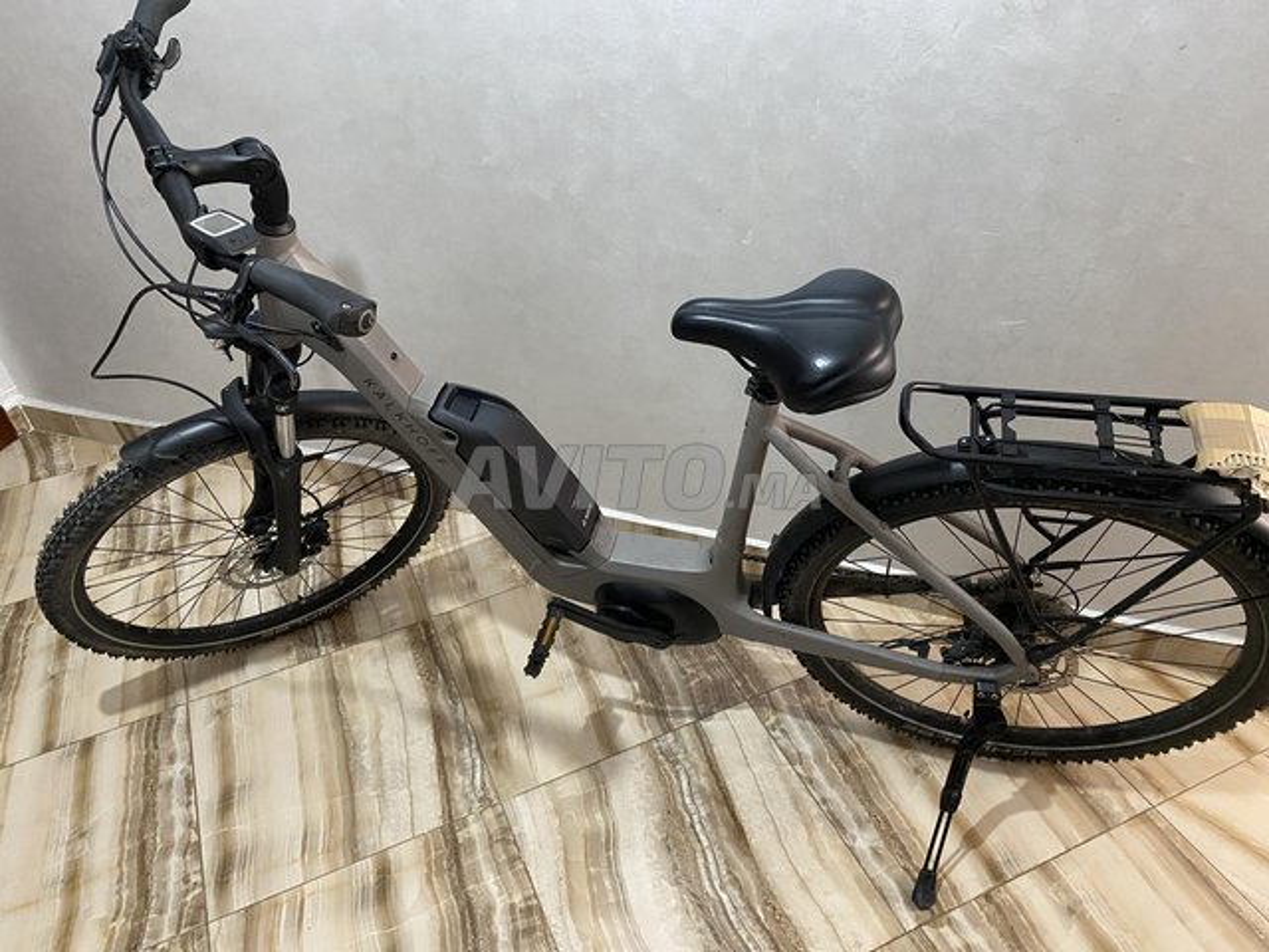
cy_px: 476
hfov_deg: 67.3
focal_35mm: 26
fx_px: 953
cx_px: 634
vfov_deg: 53.1
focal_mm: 4.25
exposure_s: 1/33
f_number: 1.8
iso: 500
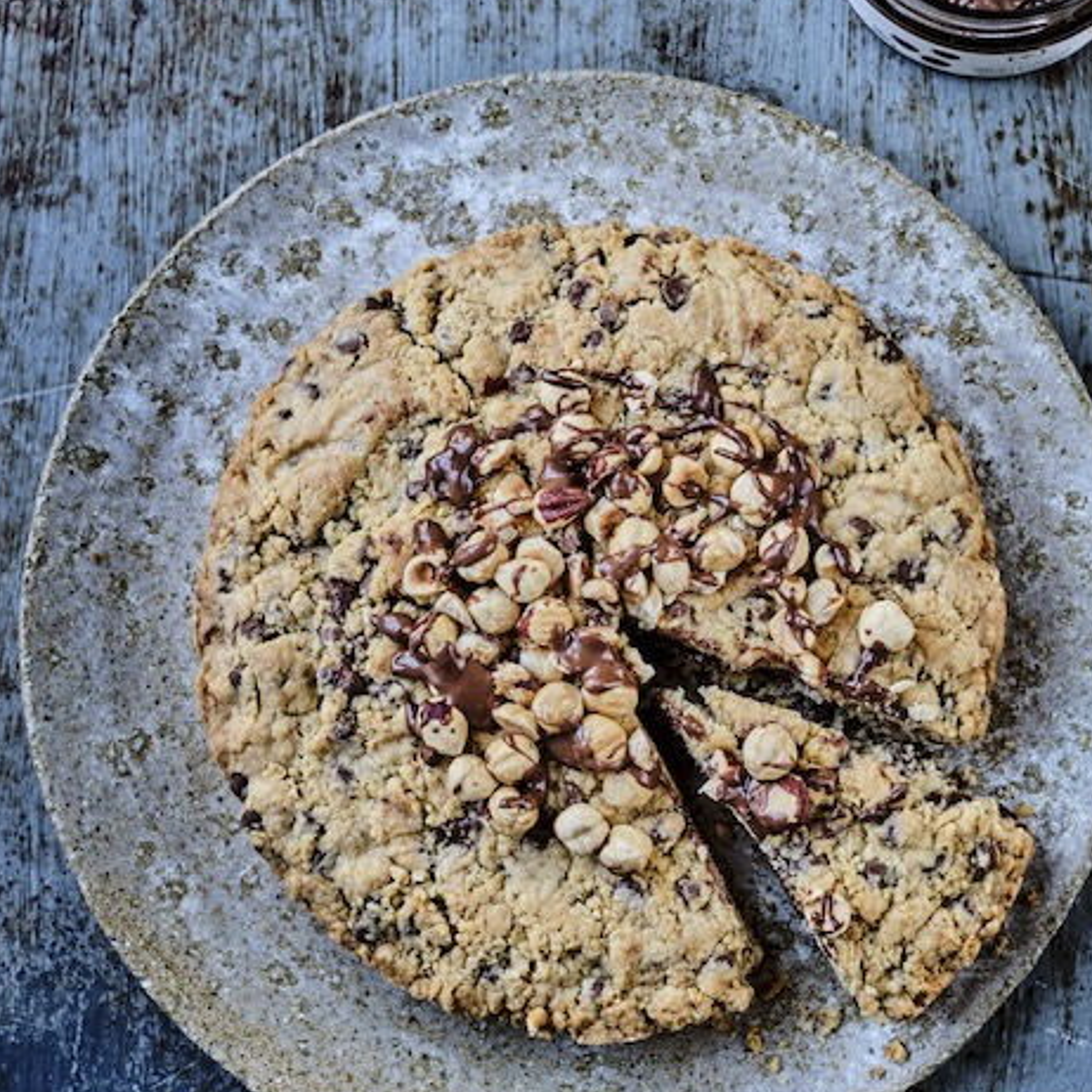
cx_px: 606
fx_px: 2784
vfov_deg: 22.2
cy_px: 459
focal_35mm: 78
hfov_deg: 22.2
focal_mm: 35
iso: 400
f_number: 4
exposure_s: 1/60
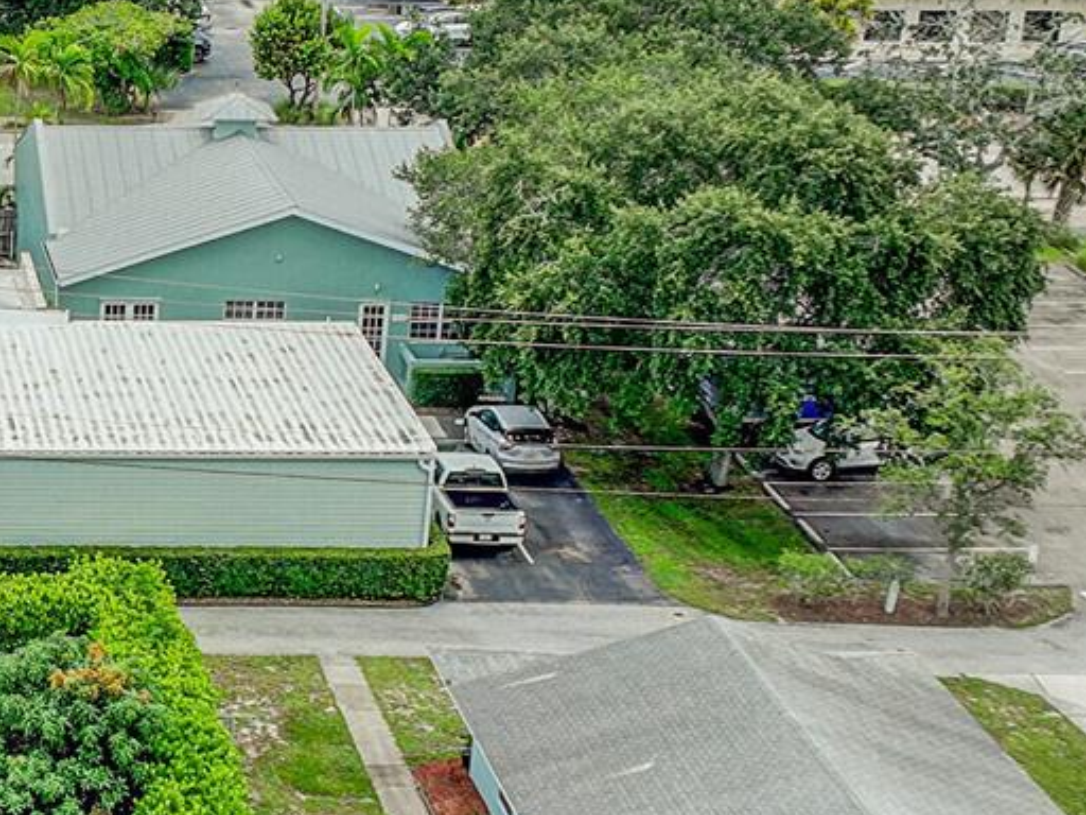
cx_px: -308
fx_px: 3012
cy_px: 620
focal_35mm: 96
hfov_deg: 19.0
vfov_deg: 15.3
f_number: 2.8
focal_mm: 12.3
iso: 110
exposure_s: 1/1250
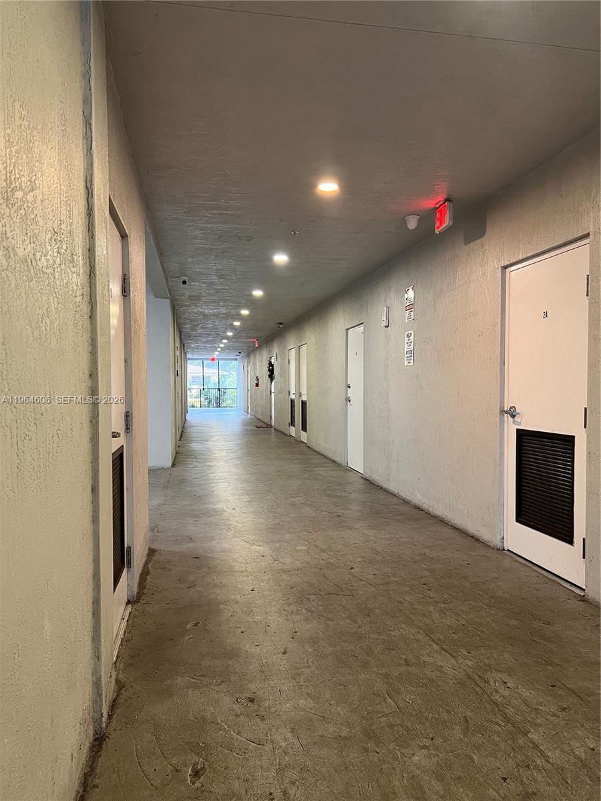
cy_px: 400
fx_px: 602
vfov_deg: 67.3
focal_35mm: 26
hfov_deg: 53.1
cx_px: 300
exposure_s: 1/60
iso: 250
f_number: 1.5
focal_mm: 5.7
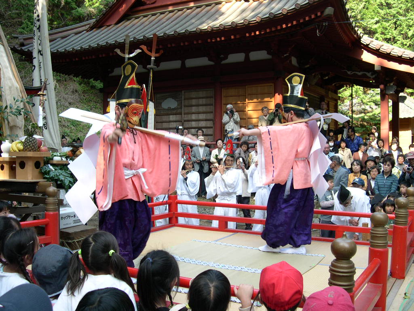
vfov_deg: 37.7
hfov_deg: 49.0
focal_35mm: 38
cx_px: 207
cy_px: 156
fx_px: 454
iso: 100
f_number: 2.8
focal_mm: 8
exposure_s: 1/101
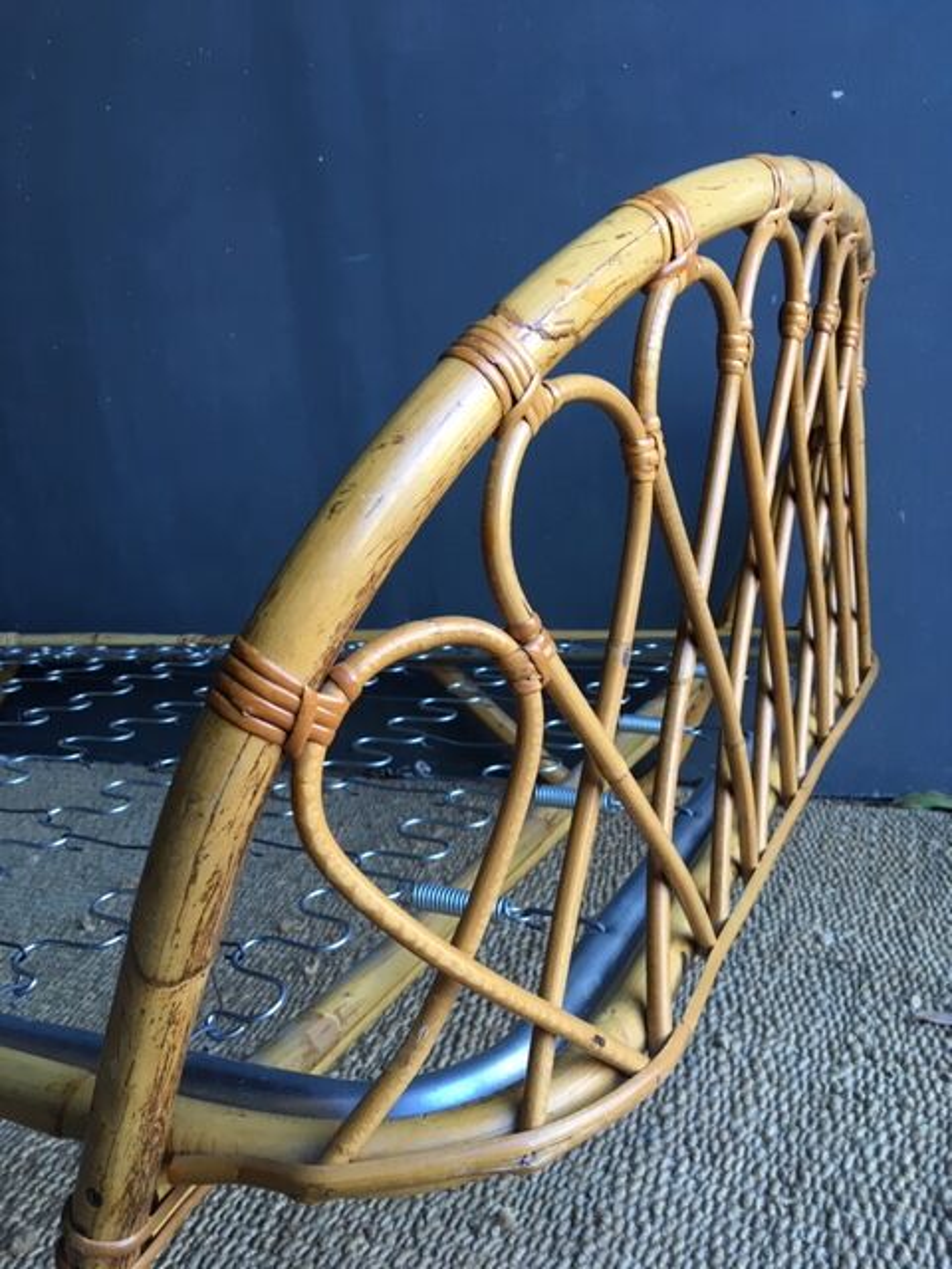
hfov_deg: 48.2
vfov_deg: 61.7
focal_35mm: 29
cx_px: 476
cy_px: 634
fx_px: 1063
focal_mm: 4.15
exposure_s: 1/33
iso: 25
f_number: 2.2
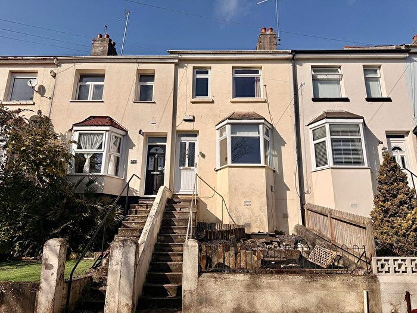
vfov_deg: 56.8
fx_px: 289
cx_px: 208
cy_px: 156
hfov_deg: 71.6
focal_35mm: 24
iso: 80
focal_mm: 6.76
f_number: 1.78
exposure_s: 1/11905
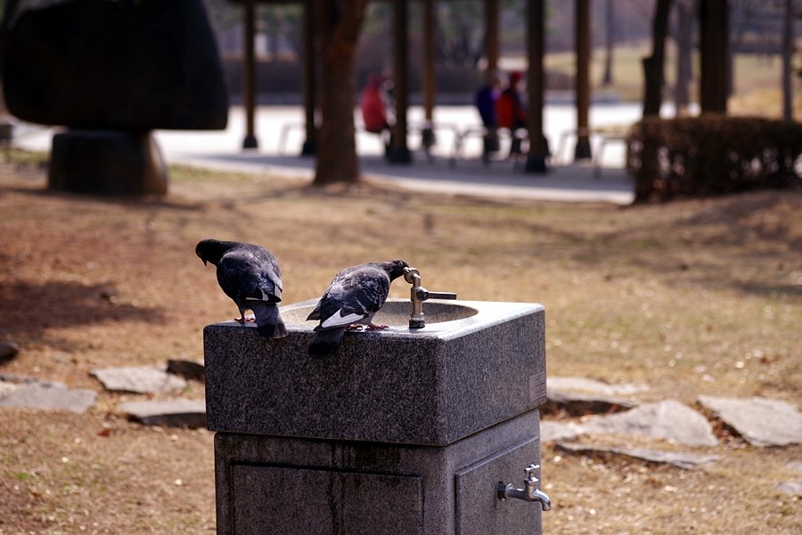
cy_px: 268
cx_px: 401
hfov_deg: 20.4
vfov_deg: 13.7
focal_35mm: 100
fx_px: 2229
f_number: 5
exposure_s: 1/500
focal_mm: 100
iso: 100
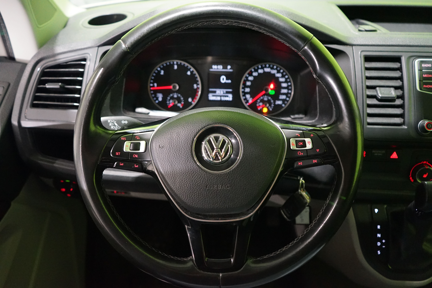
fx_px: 336
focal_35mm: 28
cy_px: 144
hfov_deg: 65.5
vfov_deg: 46.4
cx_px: 216
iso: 6400
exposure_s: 1/80
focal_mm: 28
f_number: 3.5
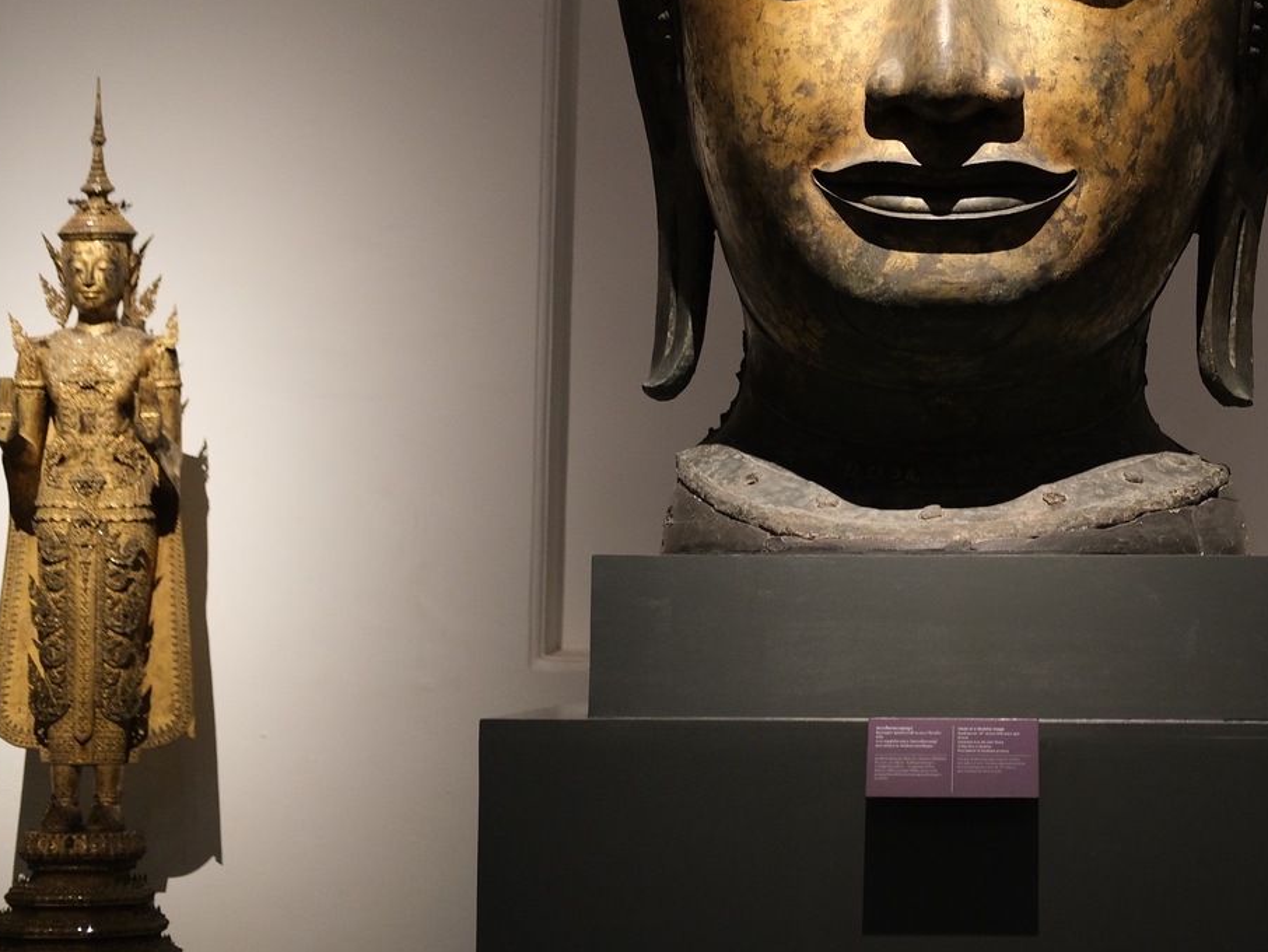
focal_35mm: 90
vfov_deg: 16.3
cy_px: 222
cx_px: 987
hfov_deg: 21.5
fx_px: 3298
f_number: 2
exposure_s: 1/38
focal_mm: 35
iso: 1250
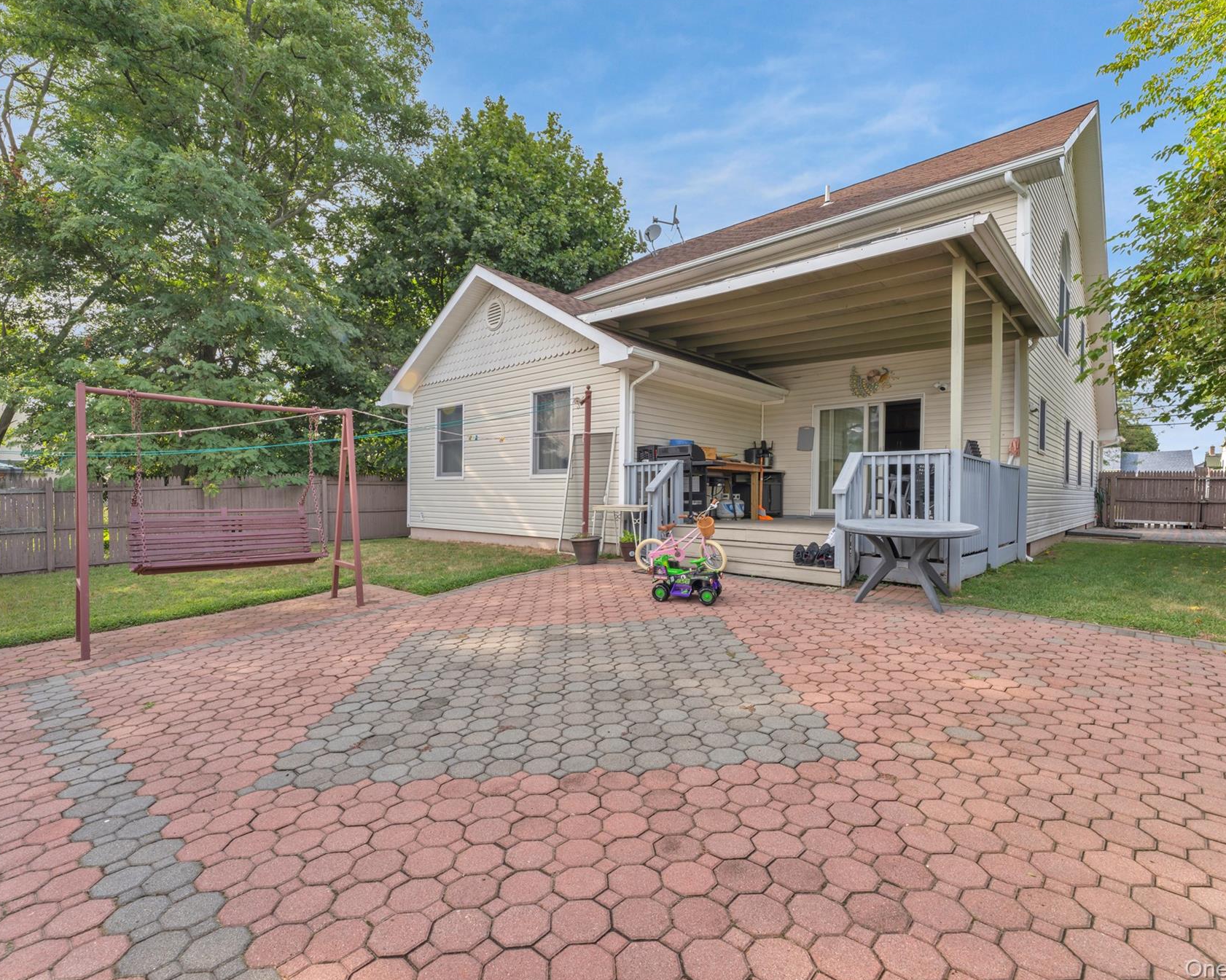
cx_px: 587
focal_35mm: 16
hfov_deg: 93.1
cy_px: 489
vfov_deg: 80.4
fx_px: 580
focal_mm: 14
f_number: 8
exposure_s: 1/20
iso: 100
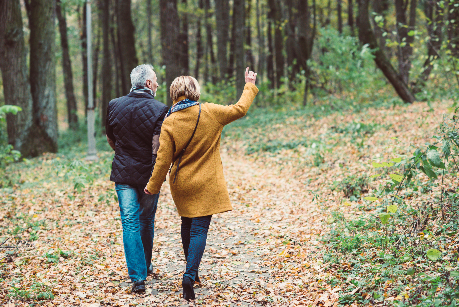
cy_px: 154
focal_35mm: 85
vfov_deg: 16.1
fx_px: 1084
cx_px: 230
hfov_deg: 23.9
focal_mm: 85
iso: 400
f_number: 2.5
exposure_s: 1/200
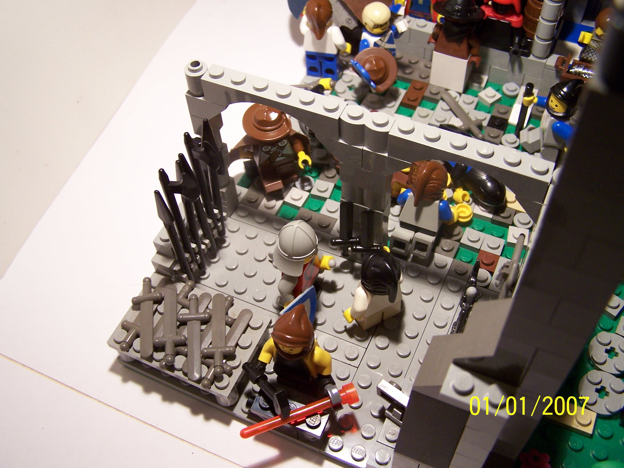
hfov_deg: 49.0
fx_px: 685
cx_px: 312
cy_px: 234
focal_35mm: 38
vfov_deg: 37.7
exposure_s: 1/30
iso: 140
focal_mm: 6.3
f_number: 2.8
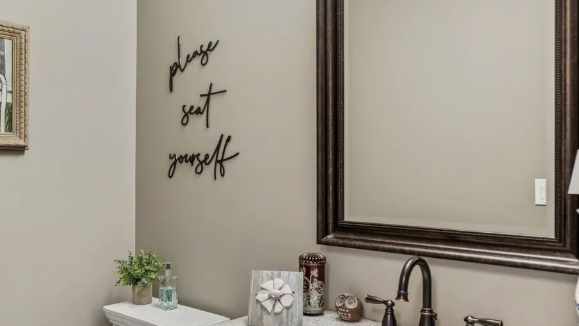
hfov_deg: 60.7
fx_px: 491
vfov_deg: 36.7
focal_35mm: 32
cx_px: 242
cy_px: 177
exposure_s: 1/20
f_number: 8
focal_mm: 17
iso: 200
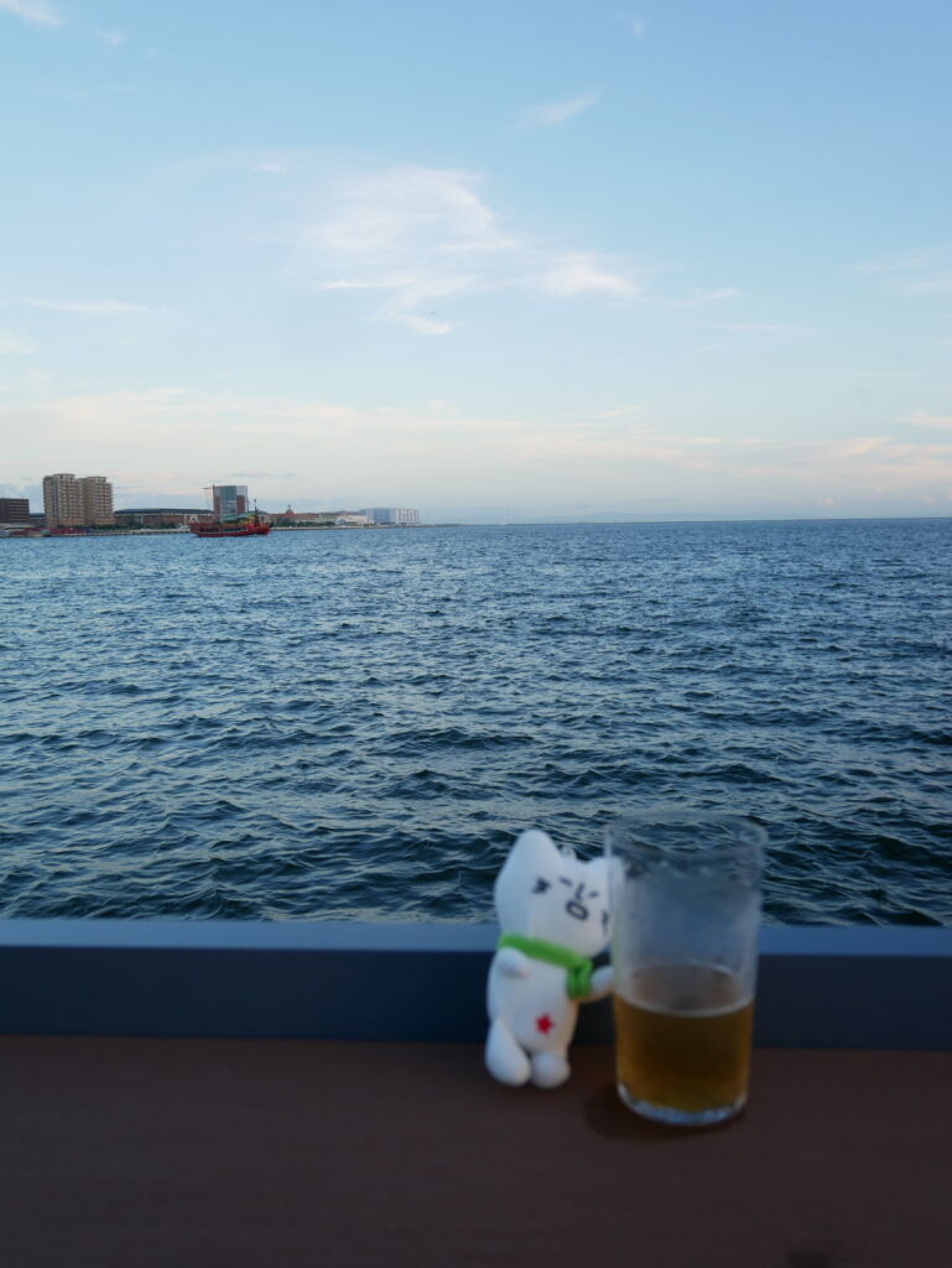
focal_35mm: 32
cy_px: 634
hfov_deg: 44.2
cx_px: 476
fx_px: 1172
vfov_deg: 56.8
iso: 200
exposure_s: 1/160
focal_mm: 16
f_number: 4.5
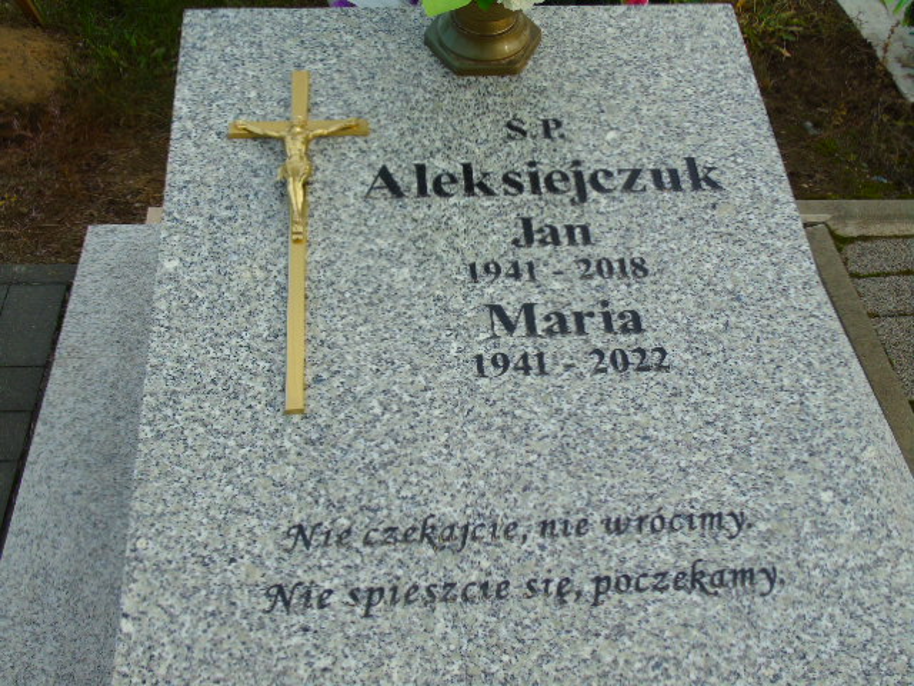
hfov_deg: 46.8
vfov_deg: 36.0
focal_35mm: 40
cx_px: 457
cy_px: 343
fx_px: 1056
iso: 80
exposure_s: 1/250
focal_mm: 7.1
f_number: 3.9
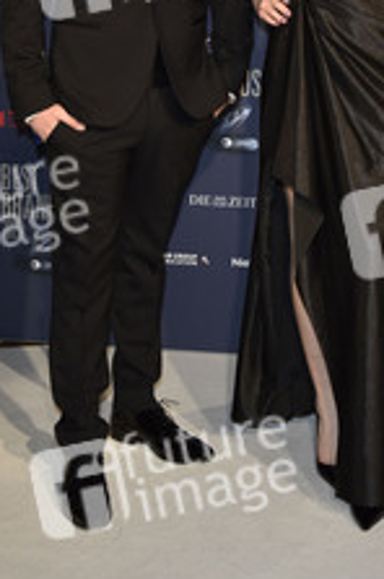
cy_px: 88
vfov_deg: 23.2
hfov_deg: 15.8
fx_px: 1380
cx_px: 239
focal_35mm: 86
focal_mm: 48
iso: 1250
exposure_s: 1/250
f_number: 6.3
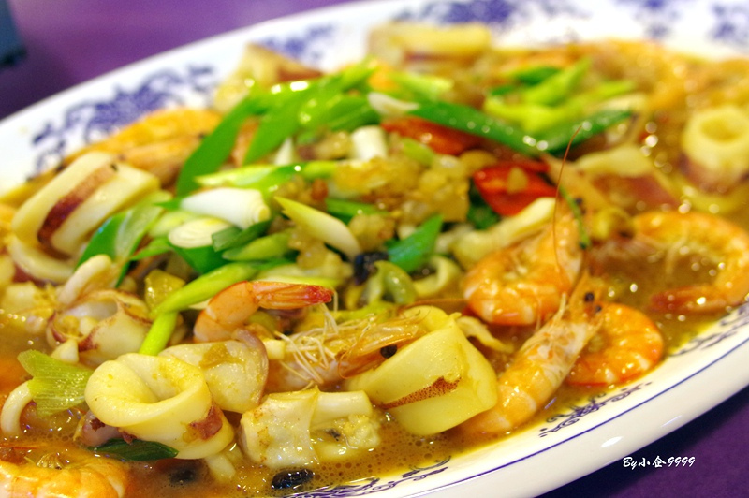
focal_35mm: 46
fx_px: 956
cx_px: 374
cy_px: 249
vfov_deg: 29.2
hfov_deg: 42.8
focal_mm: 31
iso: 1600
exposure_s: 1/40
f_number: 3.2
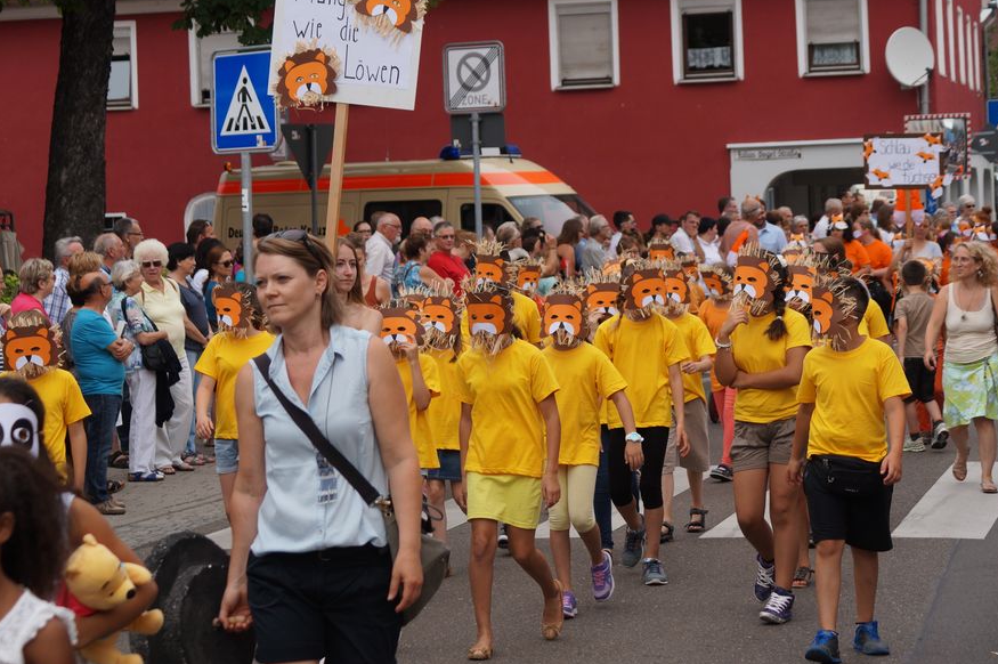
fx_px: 2675
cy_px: 280
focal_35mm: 97
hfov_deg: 21.1
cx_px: 522
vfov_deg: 14.1
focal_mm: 55
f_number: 5.6
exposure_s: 1/250
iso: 100
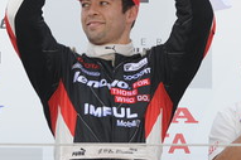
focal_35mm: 678
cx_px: 163
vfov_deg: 2.0
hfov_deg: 3.0
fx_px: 4535
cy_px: 111
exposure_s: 1/250
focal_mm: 180
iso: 200
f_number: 5.6
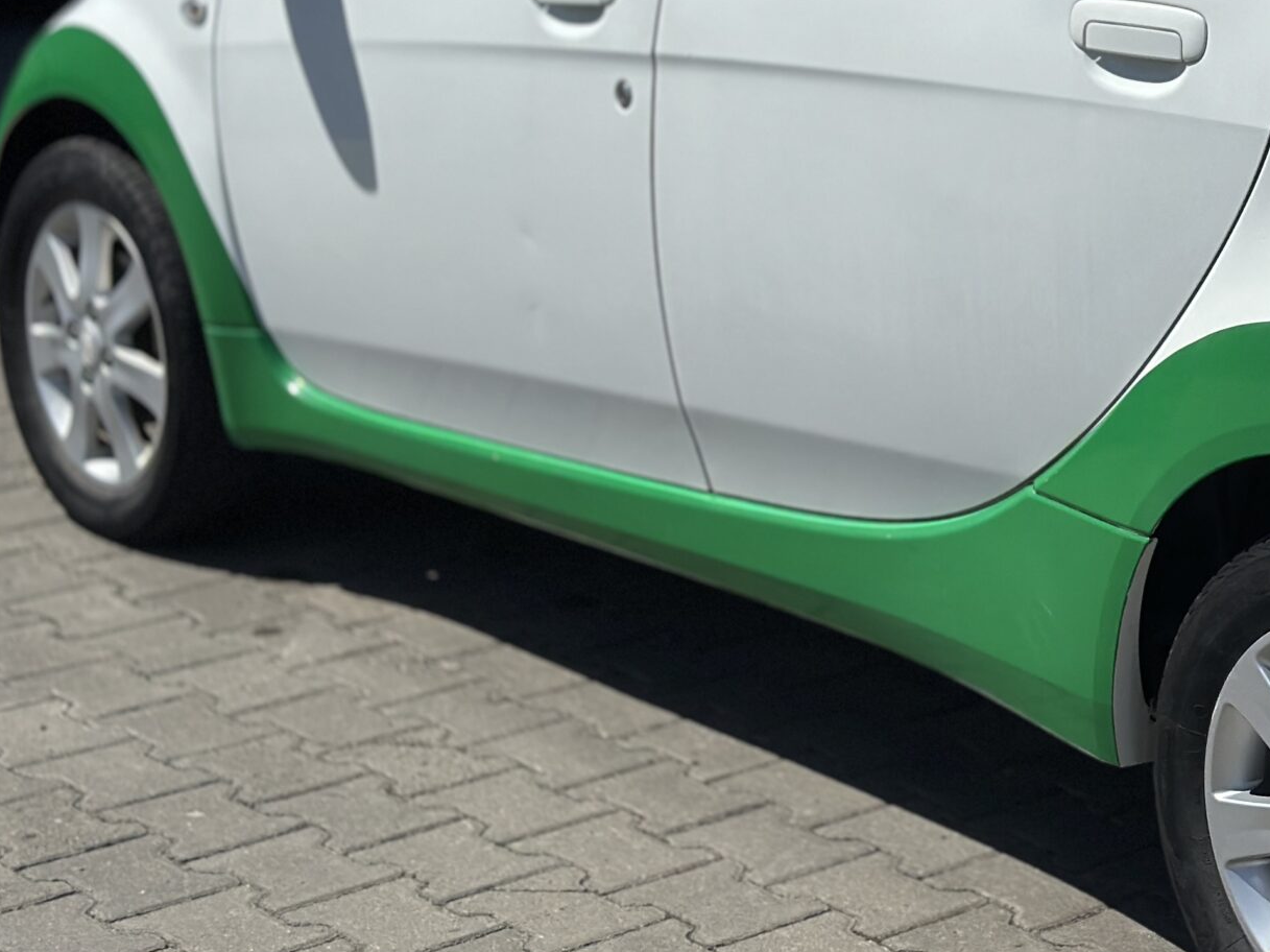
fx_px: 3704
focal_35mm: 101
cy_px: 110
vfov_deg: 14.5
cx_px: 1265
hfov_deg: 18.9
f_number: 1.78
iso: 80
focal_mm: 6.86
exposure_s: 1/18868
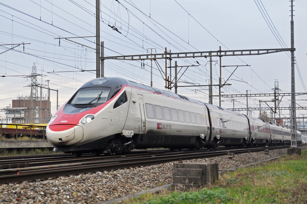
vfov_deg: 18.1
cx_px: 154
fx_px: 639
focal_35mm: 75
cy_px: 102
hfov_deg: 27.0
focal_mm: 50
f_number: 3.5
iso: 640
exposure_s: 1/800
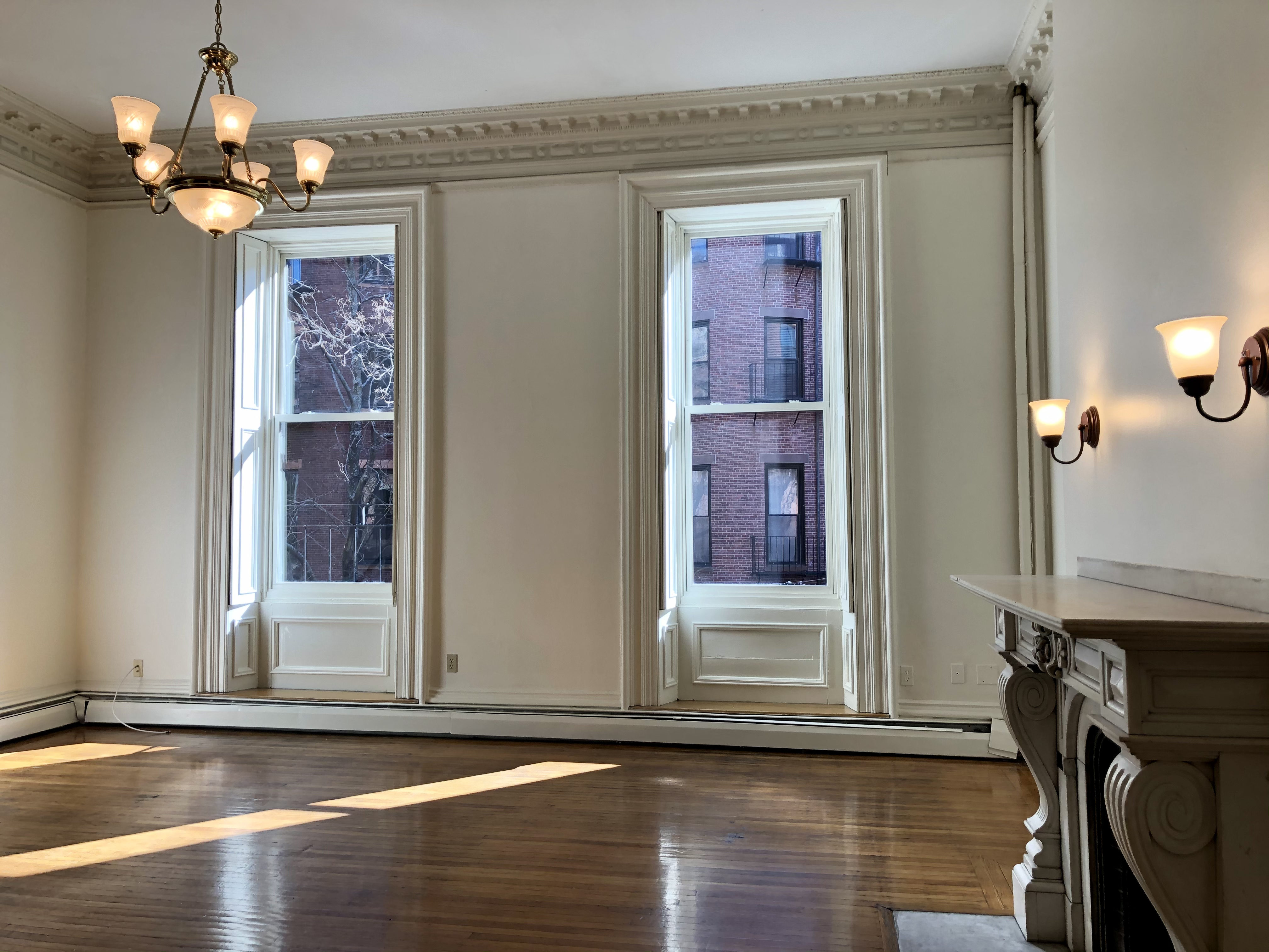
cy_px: 476
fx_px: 1026
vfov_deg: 49.7
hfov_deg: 63.4
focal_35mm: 28
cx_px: 634
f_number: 1.8
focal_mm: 3.99
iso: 32
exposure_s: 1/120
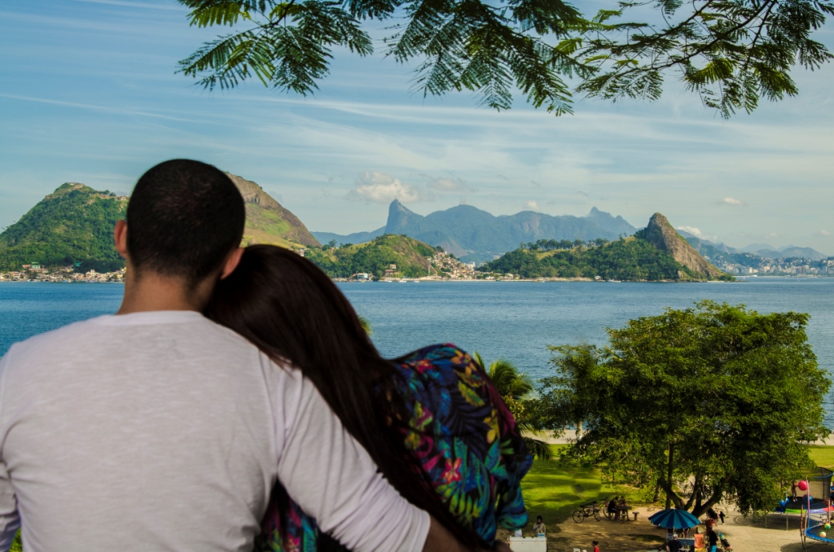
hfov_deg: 36.9
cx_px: 417
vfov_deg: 24.9
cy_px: 276
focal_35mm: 54
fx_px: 1248
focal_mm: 36
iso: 100
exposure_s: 1/160
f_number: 8
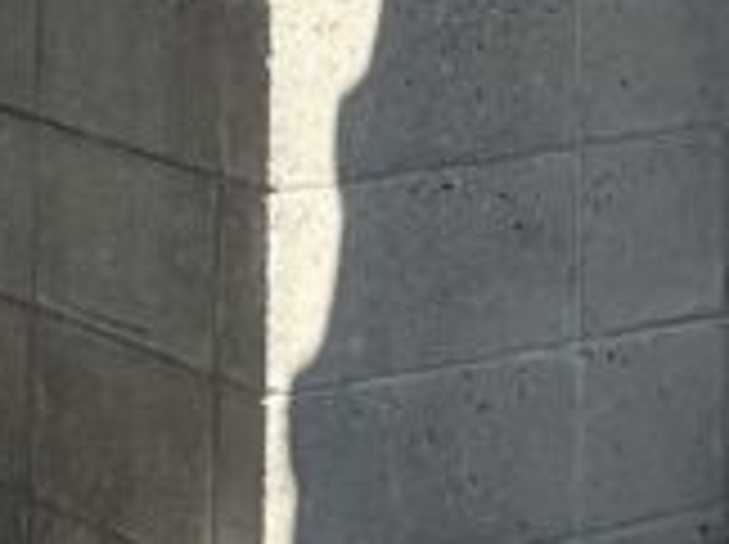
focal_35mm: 206
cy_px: -1353
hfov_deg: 9.6
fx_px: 4332
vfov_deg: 6.3
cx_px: 621
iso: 32
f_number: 1.6
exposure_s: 1/1770
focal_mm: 4.2
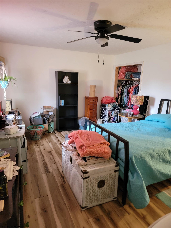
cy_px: 114
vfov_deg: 71.6
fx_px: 158
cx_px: 86
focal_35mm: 24
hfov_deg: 56.8
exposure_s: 1/40
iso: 640
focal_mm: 6.7
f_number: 1.8
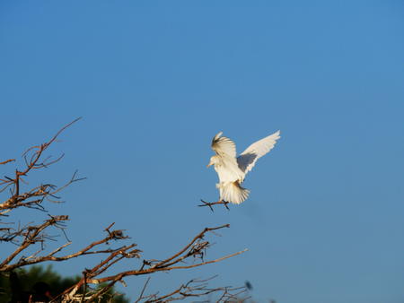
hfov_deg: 5.8
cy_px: 152
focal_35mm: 342
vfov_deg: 4.4
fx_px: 3994
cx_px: 202
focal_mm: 171
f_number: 7.1
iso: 200
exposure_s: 1/1300
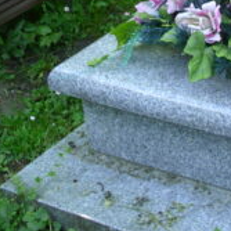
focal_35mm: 111
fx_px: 838
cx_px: 277
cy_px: -41
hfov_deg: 15.2
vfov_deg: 15.2
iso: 50
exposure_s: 1/66
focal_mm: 6.2
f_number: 3
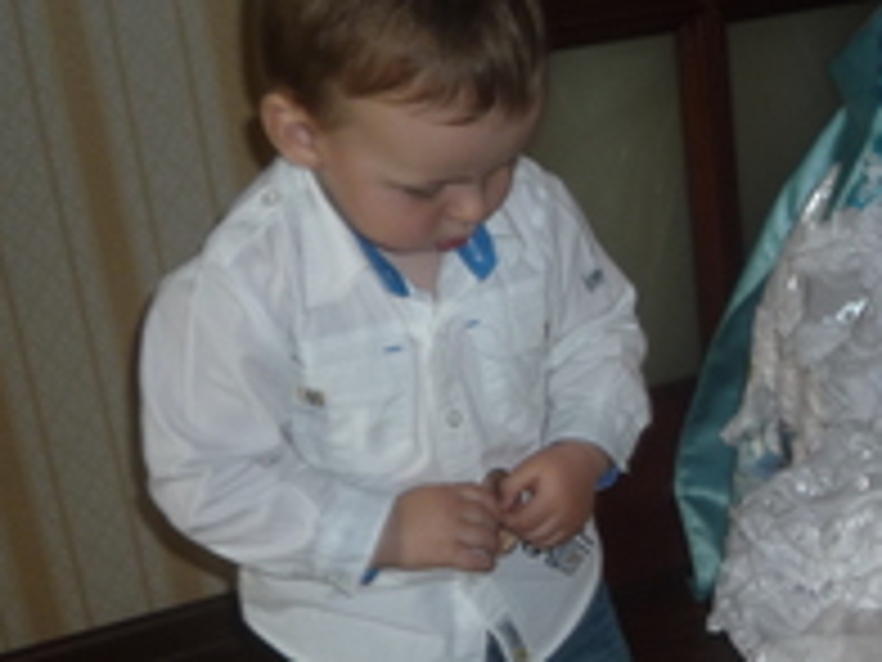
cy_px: 437
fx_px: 1758
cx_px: 896
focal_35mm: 69
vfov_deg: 21.2
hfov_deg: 26.6
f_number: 3.3
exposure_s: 1/30
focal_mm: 5.2
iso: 100
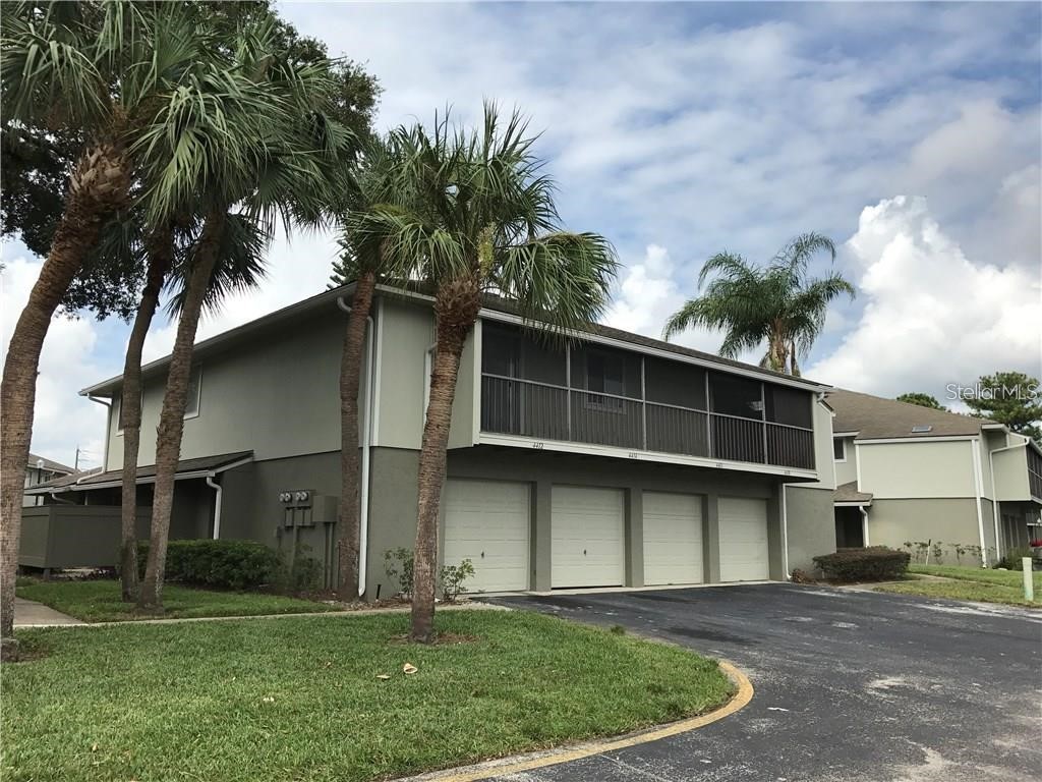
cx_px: 521
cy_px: 391
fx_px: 843
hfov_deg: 63.4
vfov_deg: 49.7
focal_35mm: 28
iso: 20
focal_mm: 3.99
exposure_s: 1/2660
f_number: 1.8
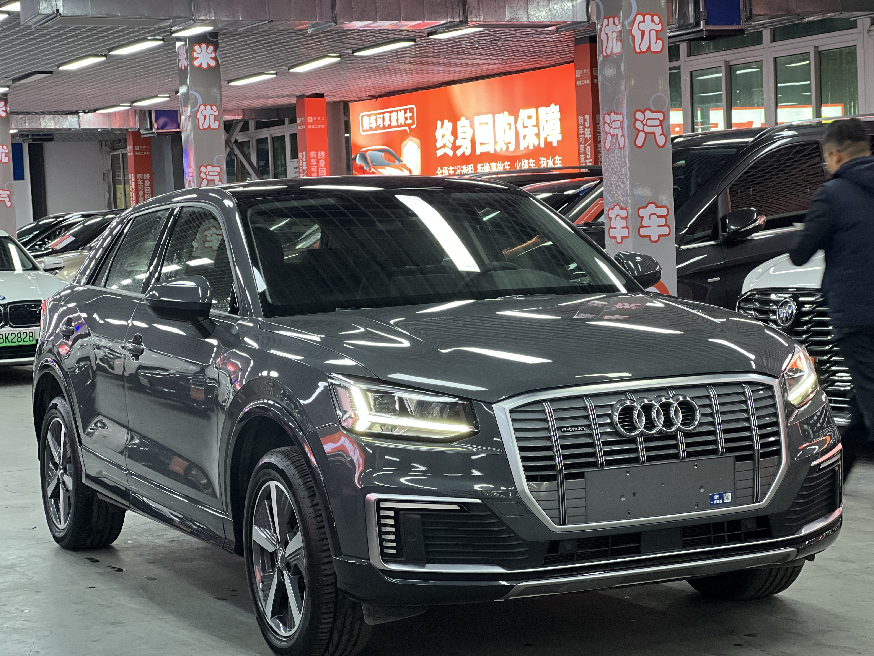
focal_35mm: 77
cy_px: 328
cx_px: 437
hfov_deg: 25.3
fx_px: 1944
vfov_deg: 19.1
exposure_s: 1/38
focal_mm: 9
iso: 250
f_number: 2.8
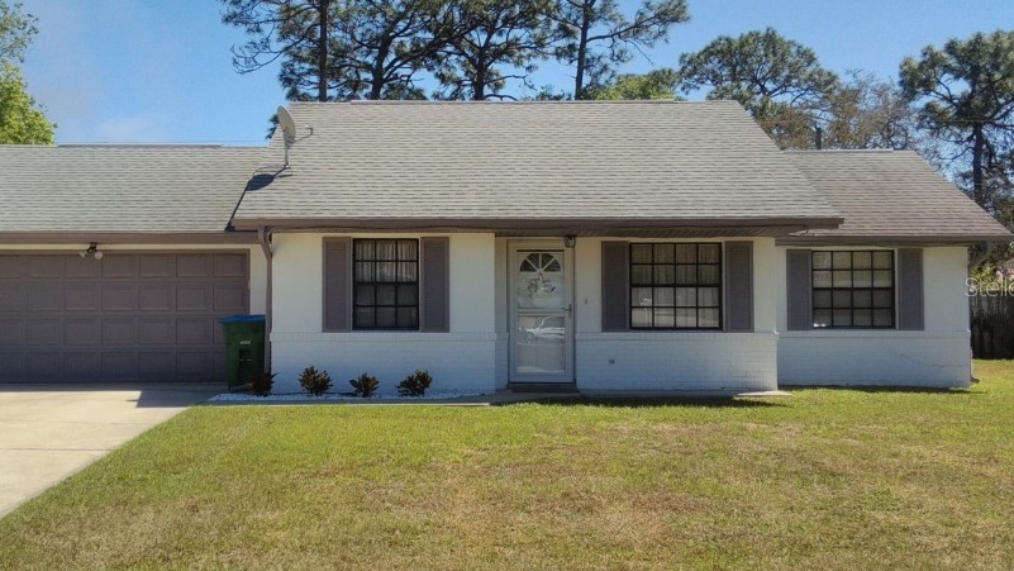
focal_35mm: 39
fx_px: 1049
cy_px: 286
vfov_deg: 30.5
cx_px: 435
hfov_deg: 51.4
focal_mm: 3.69
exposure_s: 1/1639
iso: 50
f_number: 2.65
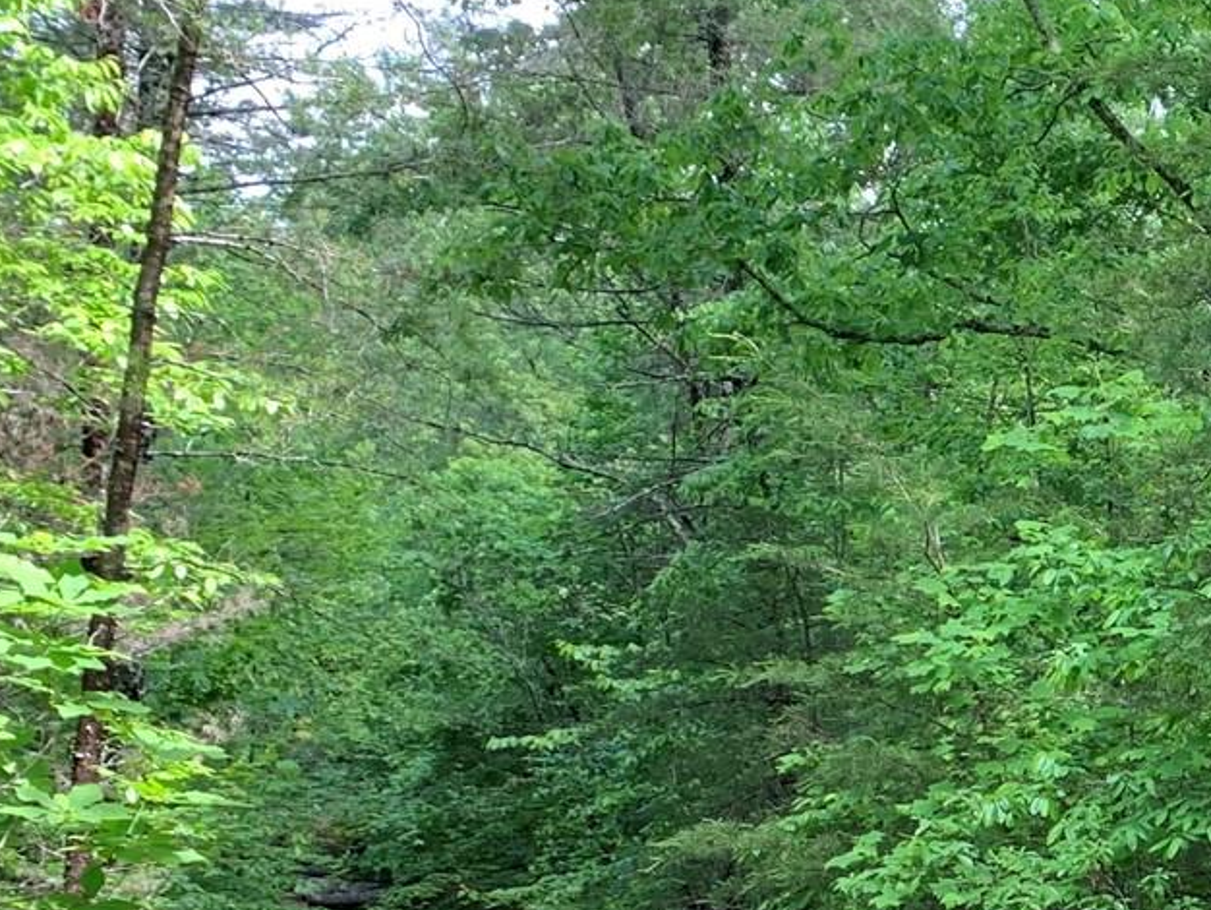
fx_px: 2975
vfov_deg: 17.1
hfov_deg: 20.1
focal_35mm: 85
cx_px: 1782
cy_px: 846
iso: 40
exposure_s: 1/122
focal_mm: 4.25
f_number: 1.8
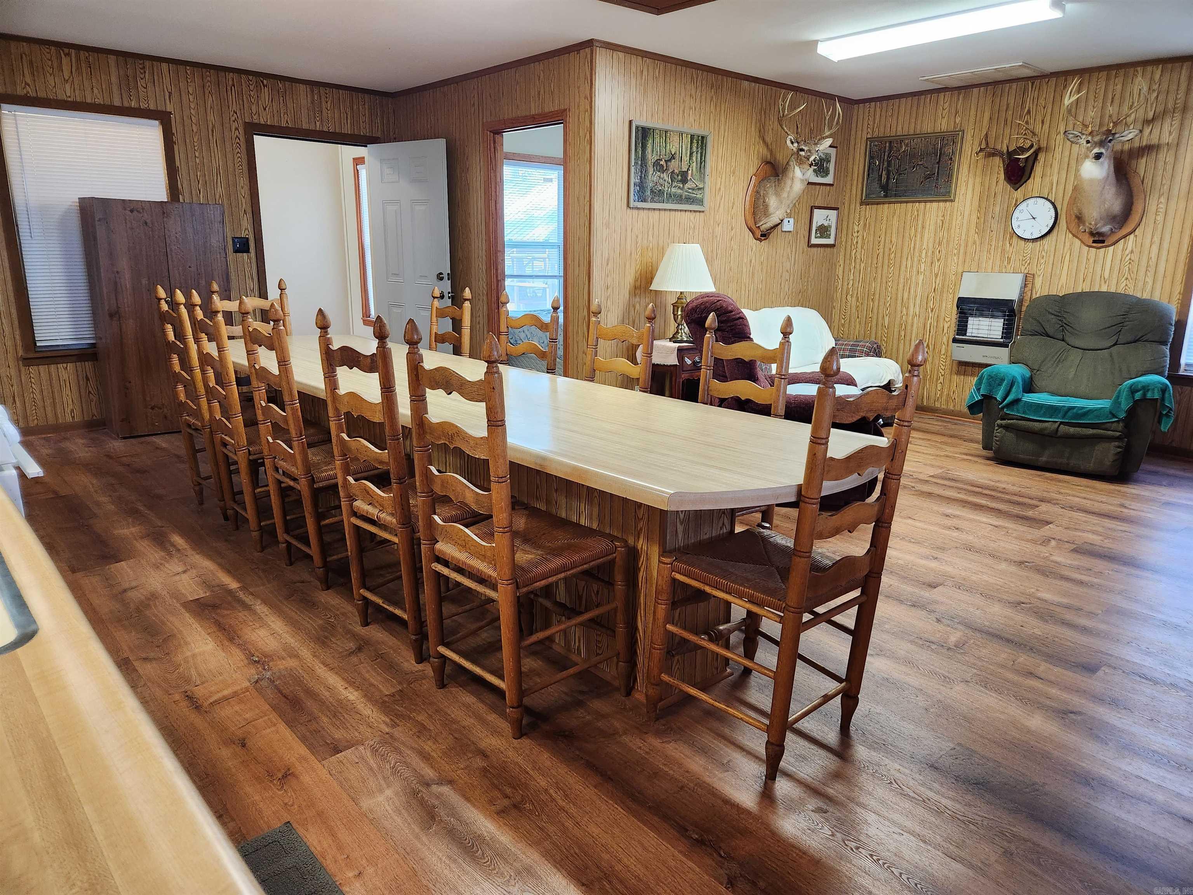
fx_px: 793
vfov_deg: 58.9
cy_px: 448
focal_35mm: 23
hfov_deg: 73.9
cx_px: 596
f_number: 1.8
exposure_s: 1/120
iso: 400
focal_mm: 5.4
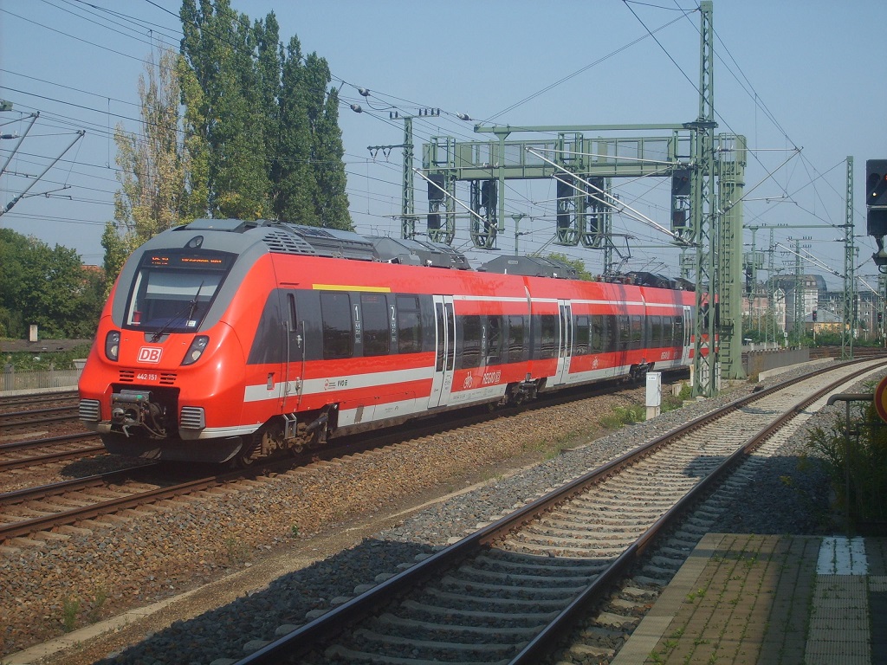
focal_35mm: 61
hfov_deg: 31.7
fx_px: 1563
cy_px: 332
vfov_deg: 24.0
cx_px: 444
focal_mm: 10.3
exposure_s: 1/750
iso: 50
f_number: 3.6
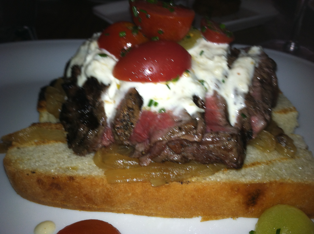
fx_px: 317
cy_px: 117
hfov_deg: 52.7
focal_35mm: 35
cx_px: 157
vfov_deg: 40.6
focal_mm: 3.85
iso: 80
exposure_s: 1/72
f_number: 2.8
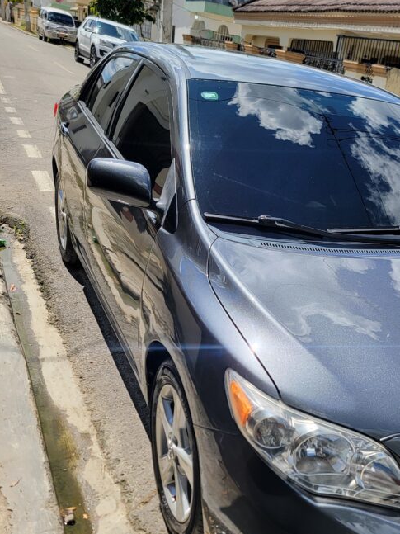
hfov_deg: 36.5
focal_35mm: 38
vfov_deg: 48.5
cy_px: 335
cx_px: 314
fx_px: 586
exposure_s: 1/838
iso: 16
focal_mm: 6.7
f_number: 1.8
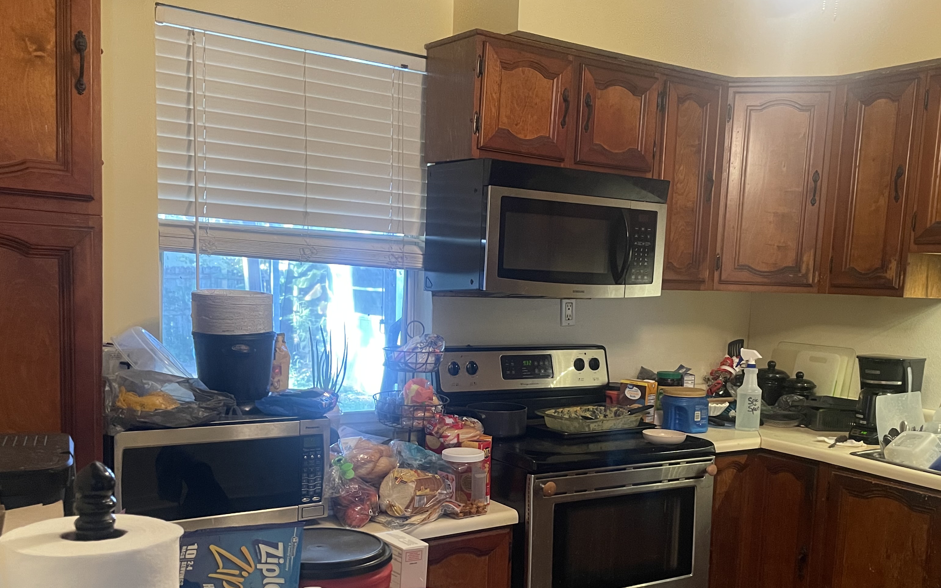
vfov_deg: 34.9
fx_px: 923
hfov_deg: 54.0
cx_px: 508
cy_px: 401
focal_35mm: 36
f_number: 1.6
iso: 500
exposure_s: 1/60
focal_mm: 4.2
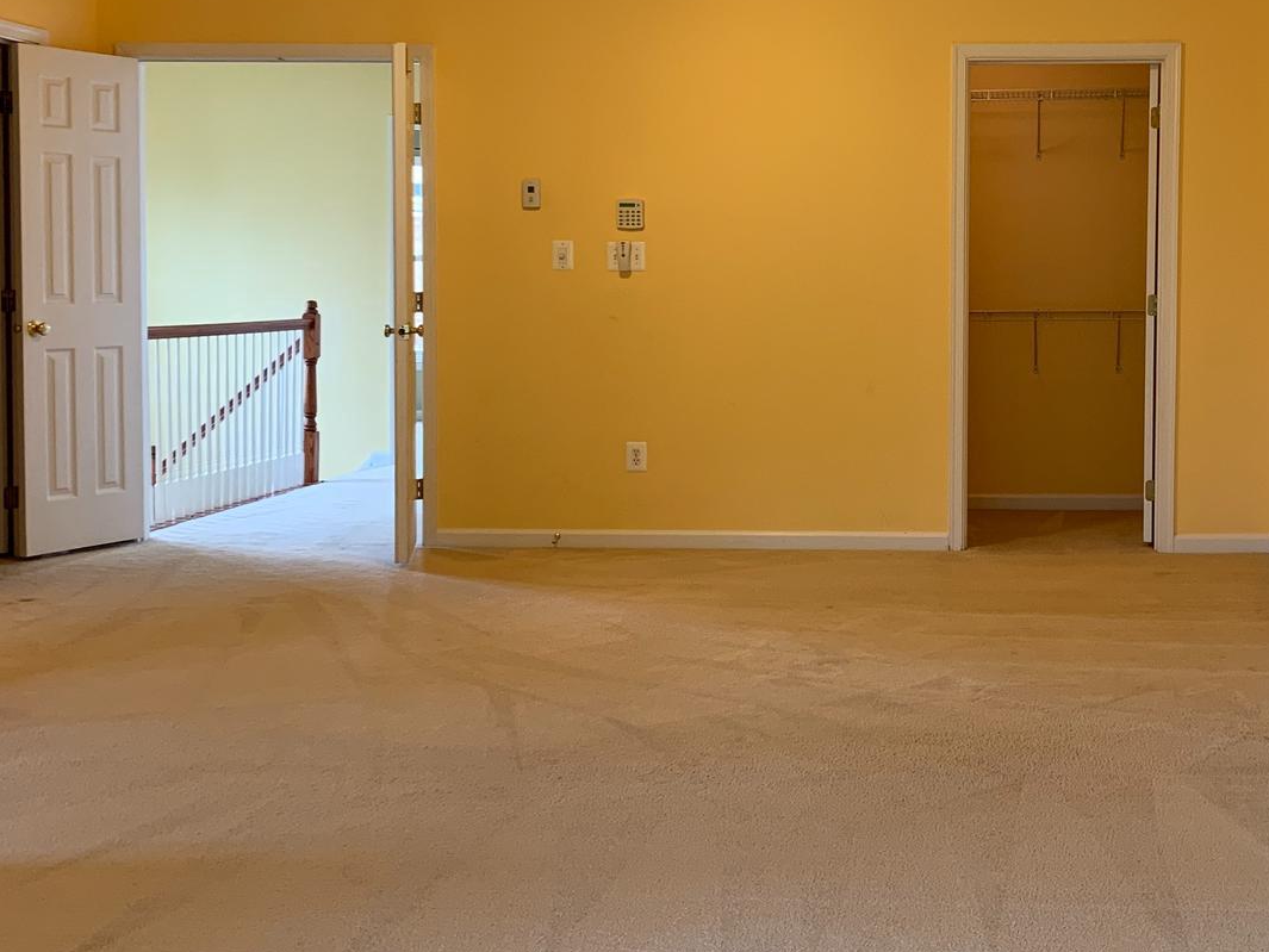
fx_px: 1833
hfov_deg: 37.4
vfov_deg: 29.0
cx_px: 933
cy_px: 365
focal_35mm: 50
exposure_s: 1/60
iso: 80
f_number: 1.8
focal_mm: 4.25
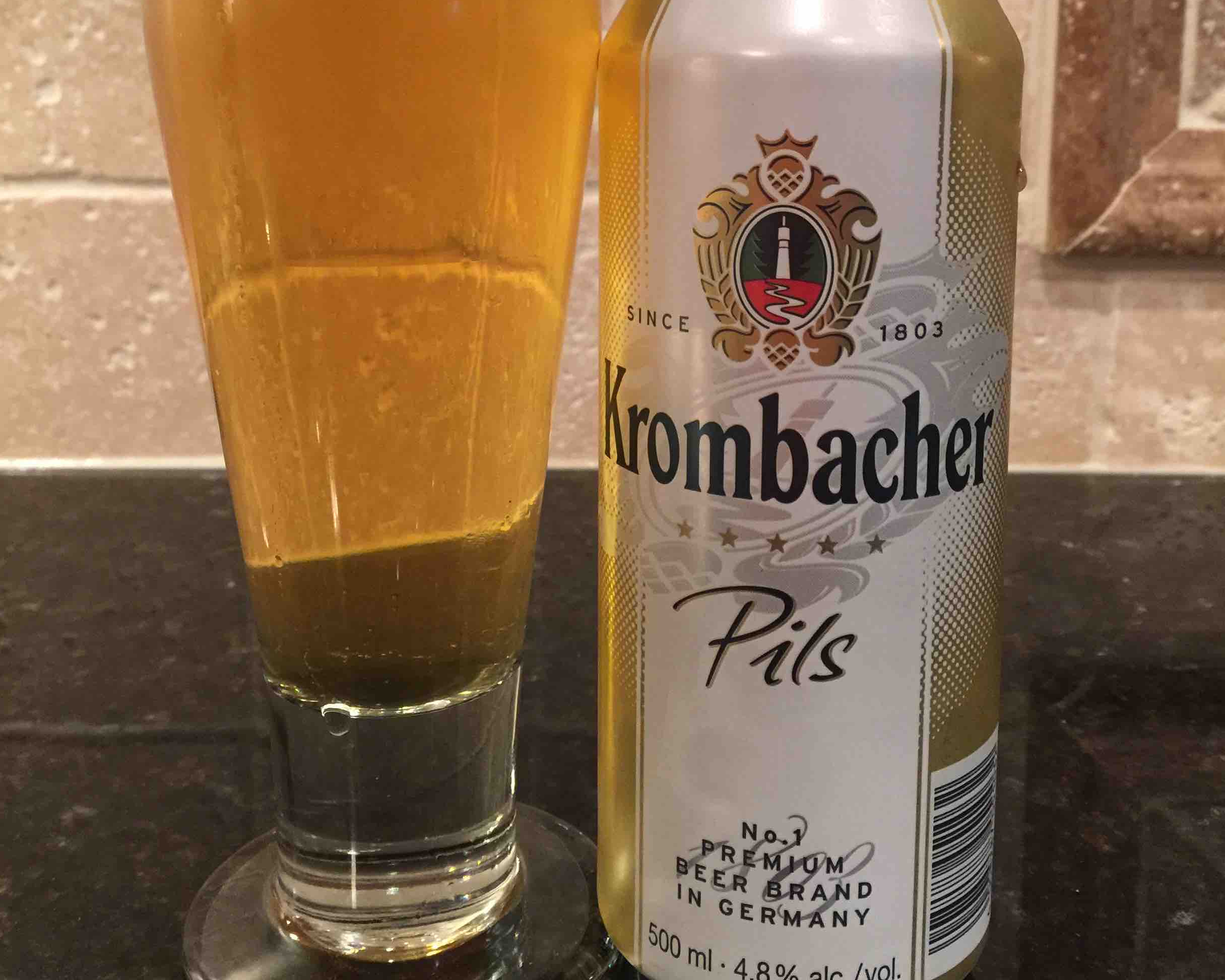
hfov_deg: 47.9
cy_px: 263
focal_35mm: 38
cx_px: 613
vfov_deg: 38.3
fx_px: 1378
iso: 100
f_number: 2.2
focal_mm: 4.15
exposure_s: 1/15
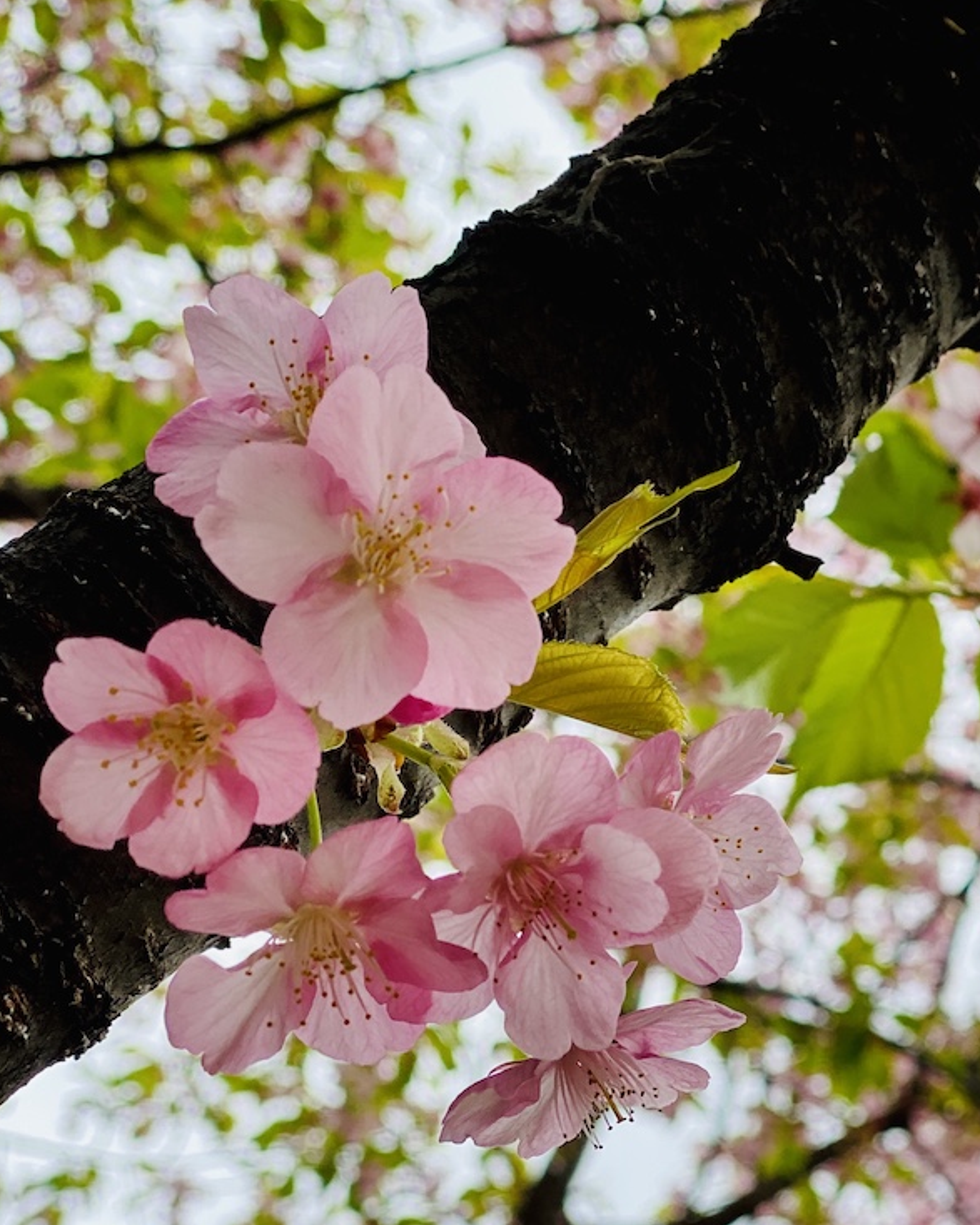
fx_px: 3010
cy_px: 669
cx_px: 753
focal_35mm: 83
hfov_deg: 18.4
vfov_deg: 23.0
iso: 20
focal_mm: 6
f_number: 2
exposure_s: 1/551
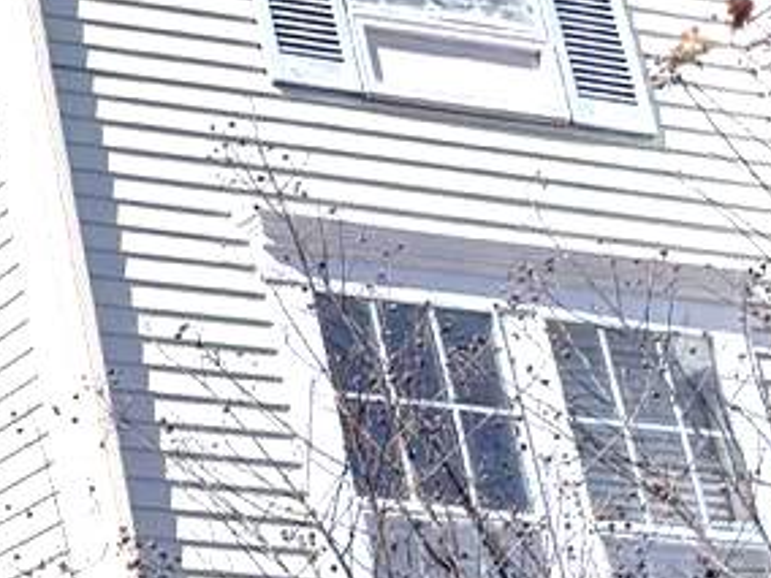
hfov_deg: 14.1
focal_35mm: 108
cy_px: 521
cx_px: -926
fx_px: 2405
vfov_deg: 13.6
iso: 80
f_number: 1.78
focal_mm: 6.76
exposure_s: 1/5714
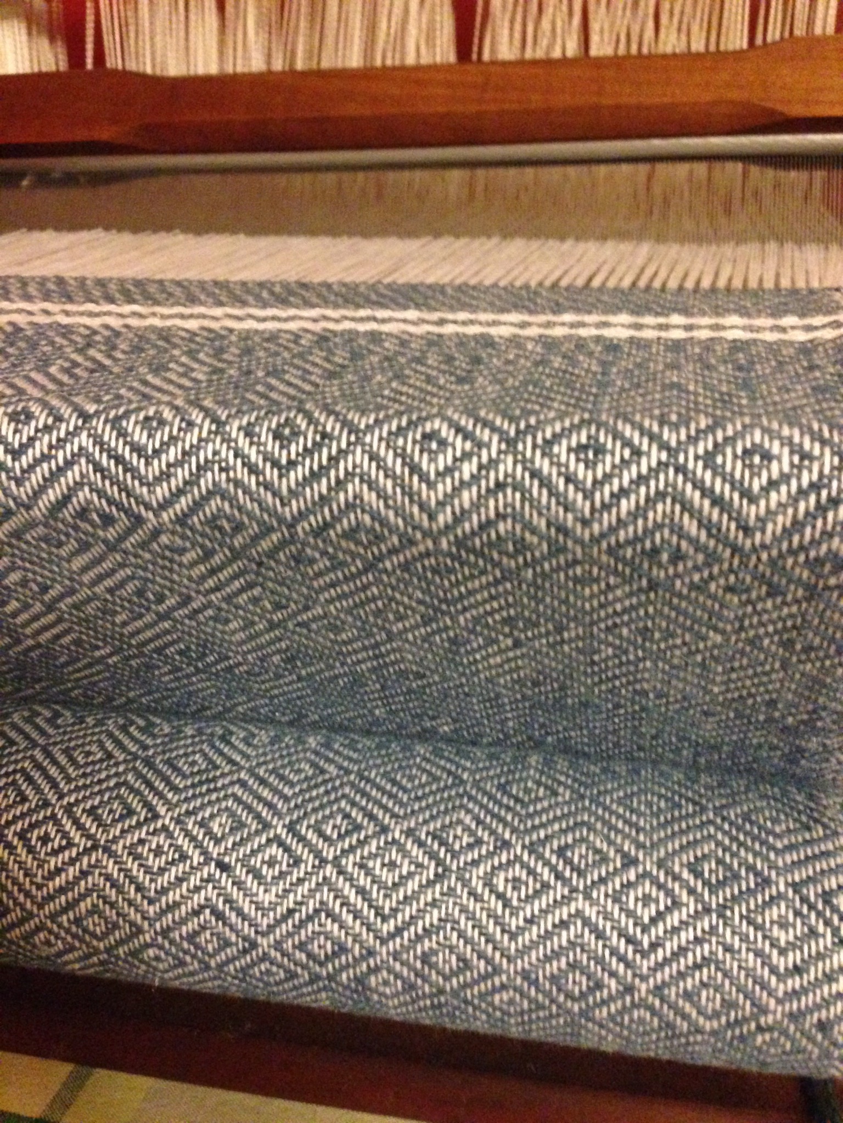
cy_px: 562
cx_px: 422
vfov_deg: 55.4
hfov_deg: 42.9
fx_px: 1072
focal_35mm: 33
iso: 800
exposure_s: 1/15
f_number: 2.4
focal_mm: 4.12
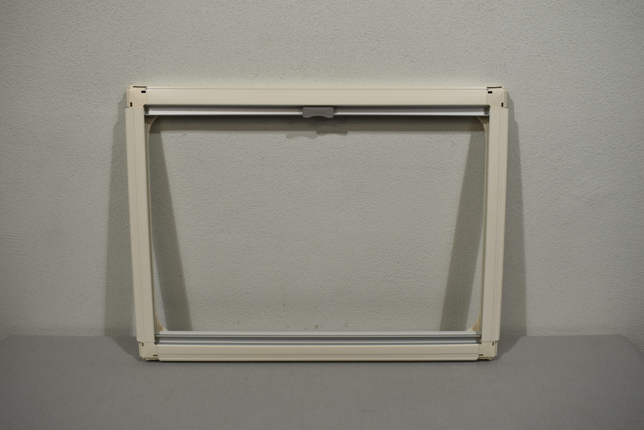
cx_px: 322
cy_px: 215
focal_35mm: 34
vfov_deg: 38.4
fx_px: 617
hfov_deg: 55.1
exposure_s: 1/125
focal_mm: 23
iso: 250
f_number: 5.6
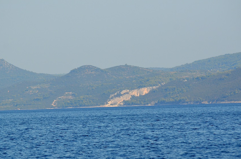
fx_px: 2130
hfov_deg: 6.5
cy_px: 89
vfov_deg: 4.3
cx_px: 114
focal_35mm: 319
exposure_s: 1/2000
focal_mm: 180
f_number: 5.6
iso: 400
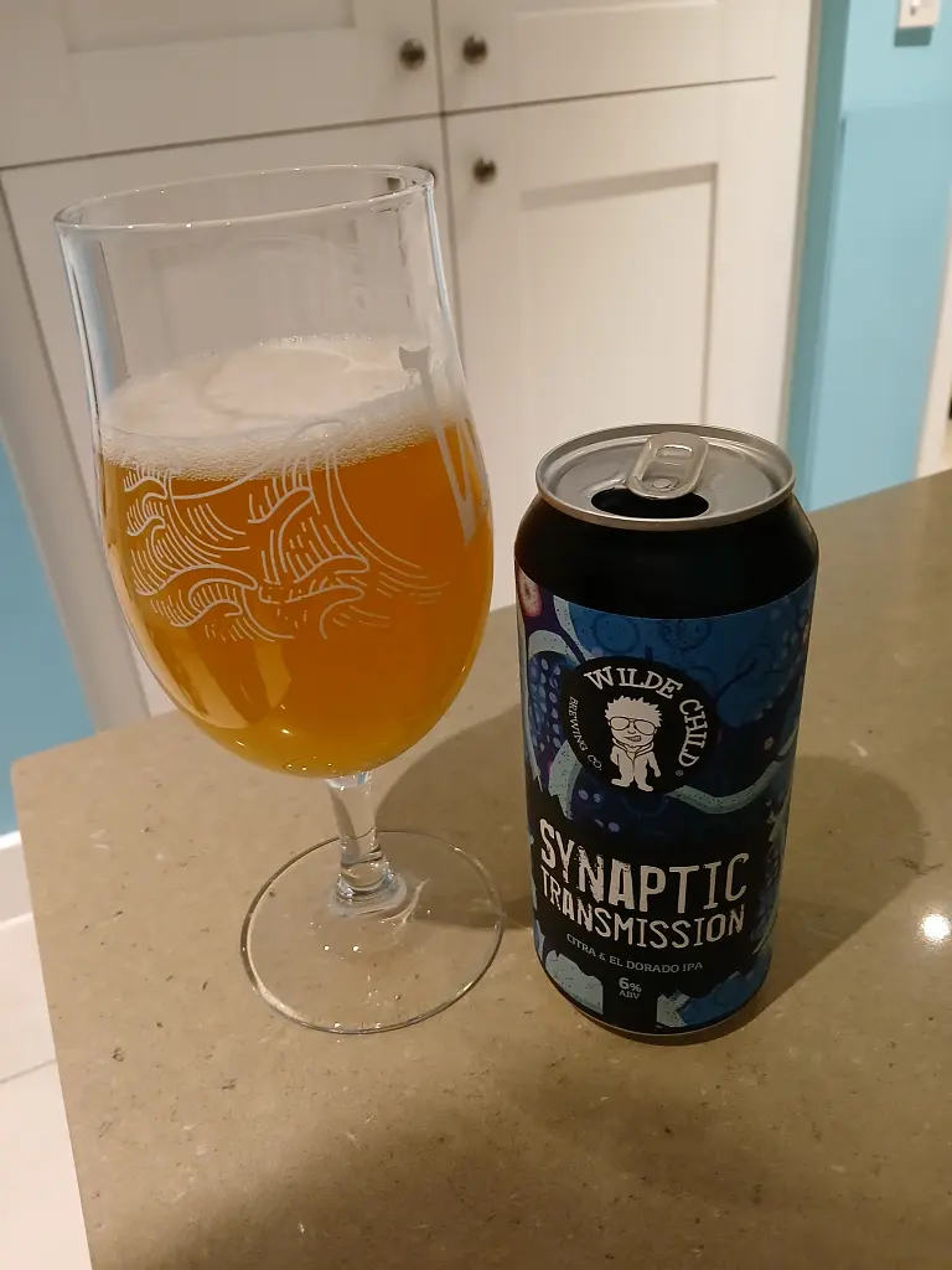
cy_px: 635
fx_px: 953
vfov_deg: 67.3
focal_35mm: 26
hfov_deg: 53.1
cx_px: 476
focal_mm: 3.98
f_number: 1.8
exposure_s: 1/33.3
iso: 200
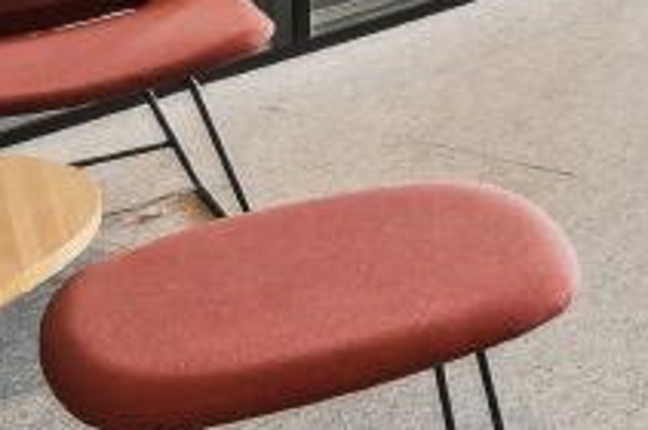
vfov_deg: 12.1
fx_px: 1743
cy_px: -493
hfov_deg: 15.0
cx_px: 1462
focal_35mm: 97
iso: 200
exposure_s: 1/3.33
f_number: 11
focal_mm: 16
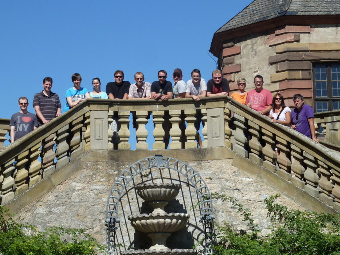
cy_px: 120
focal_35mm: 106
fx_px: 1041
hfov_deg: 18.5
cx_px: 180
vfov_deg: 14.0
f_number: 5
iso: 80
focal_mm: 14.7
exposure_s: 1/500
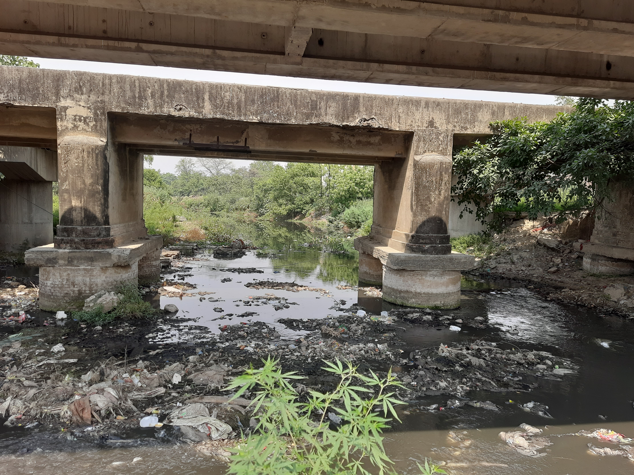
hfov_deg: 69.4
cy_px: 236
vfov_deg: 54.9
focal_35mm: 25
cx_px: 328
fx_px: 458
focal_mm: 5.23
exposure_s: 1/253
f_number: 1.8
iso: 20
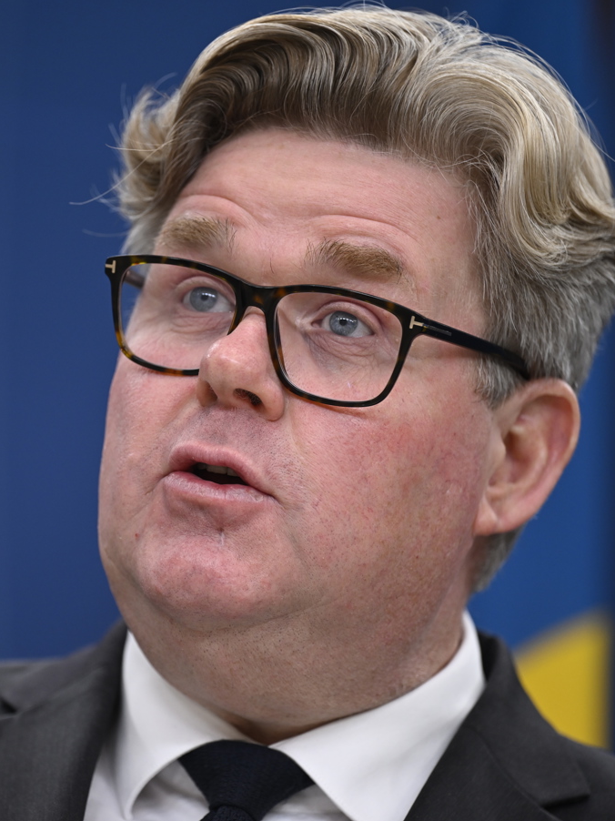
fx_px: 6873
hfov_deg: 5.1
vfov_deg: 6.8
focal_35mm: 290
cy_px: 410
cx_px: 206
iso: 800
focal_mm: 200
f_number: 2.8
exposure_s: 1/320
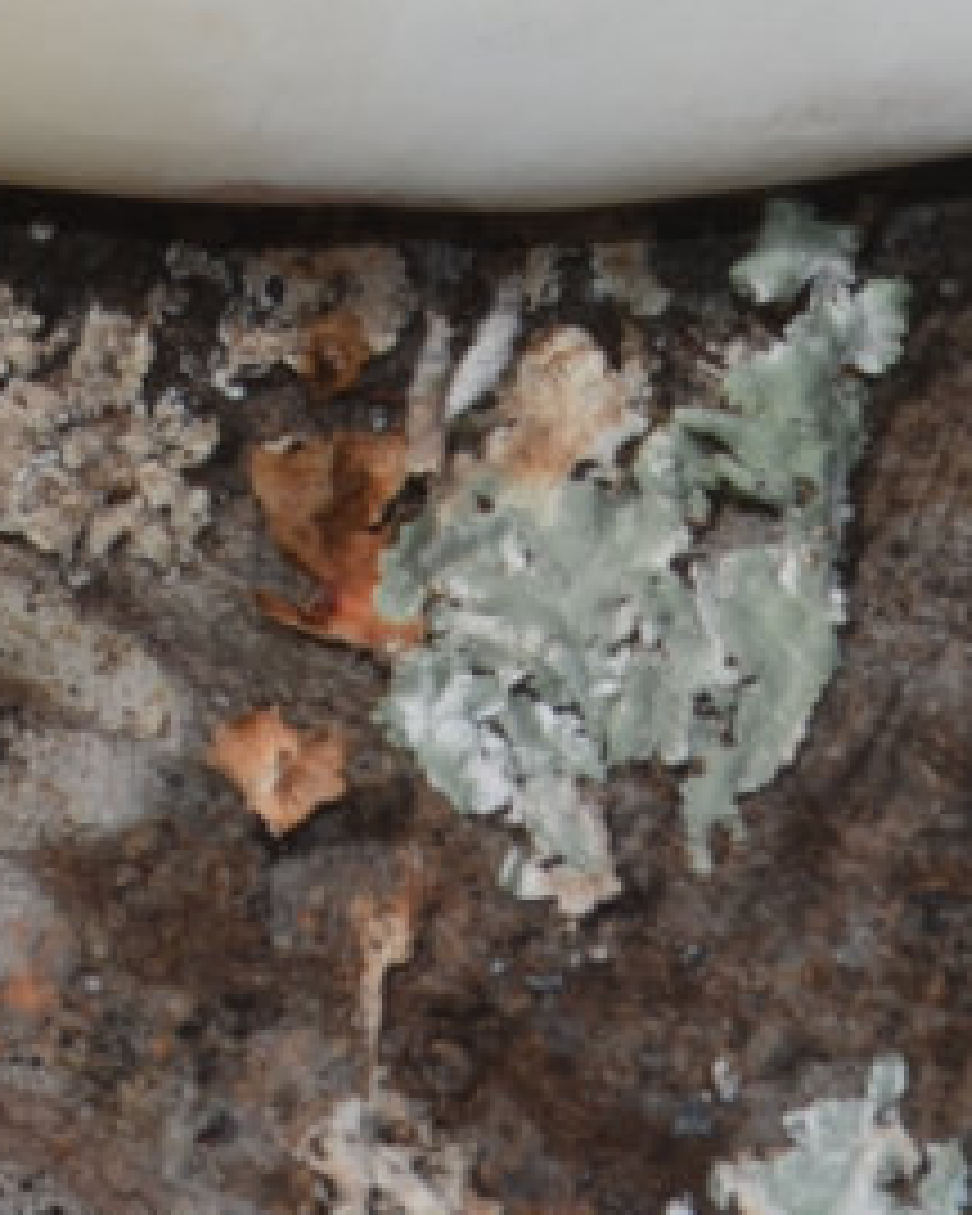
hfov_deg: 6.1
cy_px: -837
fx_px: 8990
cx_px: -252
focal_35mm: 250
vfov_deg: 7.5
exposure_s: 1/200
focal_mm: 32
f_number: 10
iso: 100
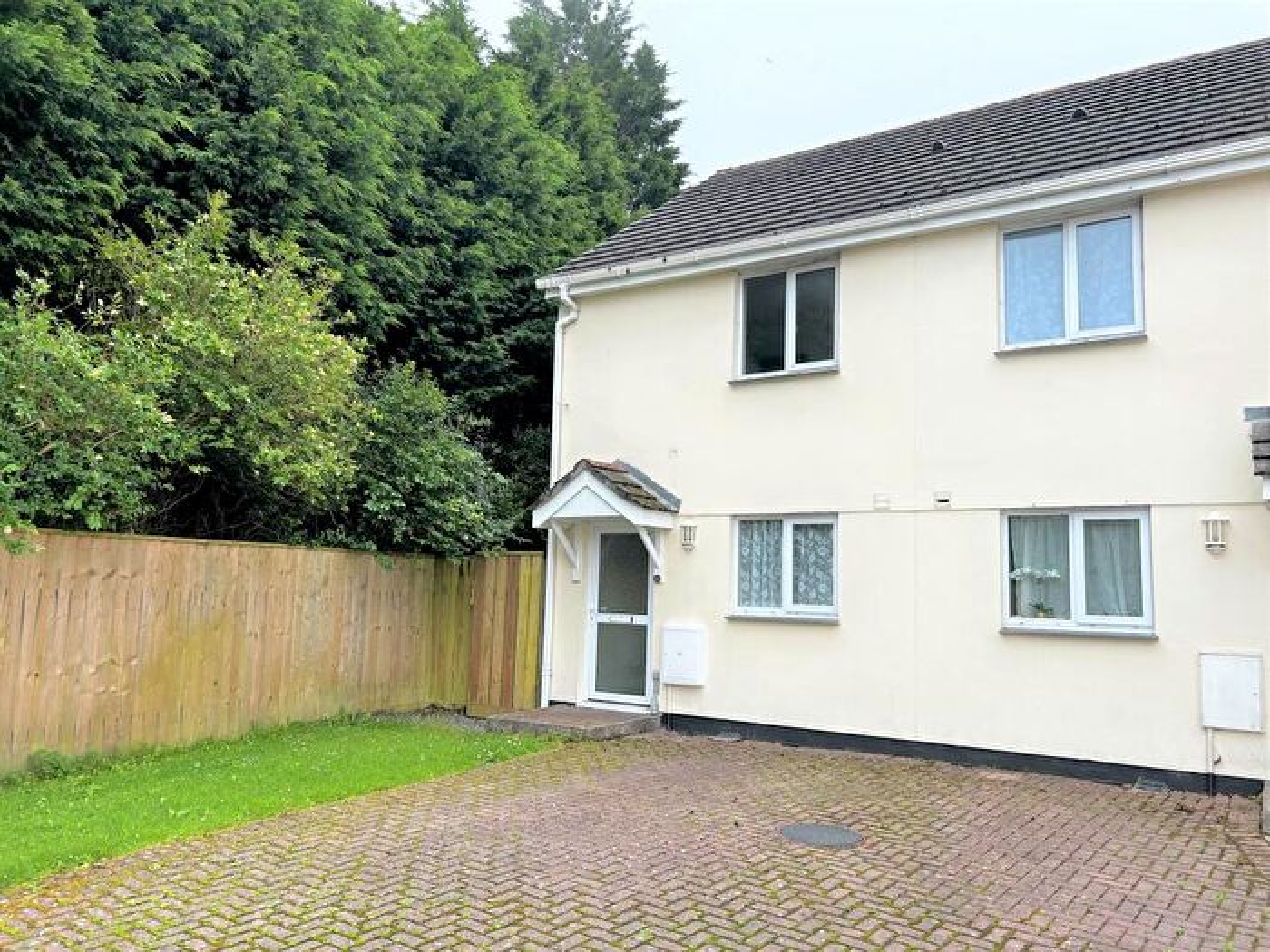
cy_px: 476
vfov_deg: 53.1
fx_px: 954
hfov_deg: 67.3
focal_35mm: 26
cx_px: 635
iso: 50
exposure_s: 1/1009
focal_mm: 5.7
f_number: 1.5
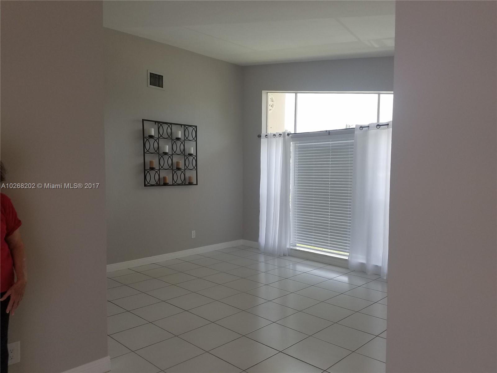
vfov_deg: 53.1
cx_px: 248
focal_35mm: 26
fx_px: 373
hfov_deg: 67.3
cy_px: 186
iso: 50
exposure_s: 1/332
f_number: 1.7
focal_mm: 4.2
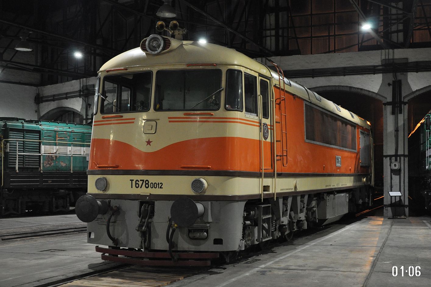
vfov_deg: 26.4
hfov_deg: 38.9
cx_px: 216
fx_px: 610
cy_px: 144
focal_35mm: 51
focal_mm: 34
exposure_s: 1/40
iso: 1600
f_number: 4.2
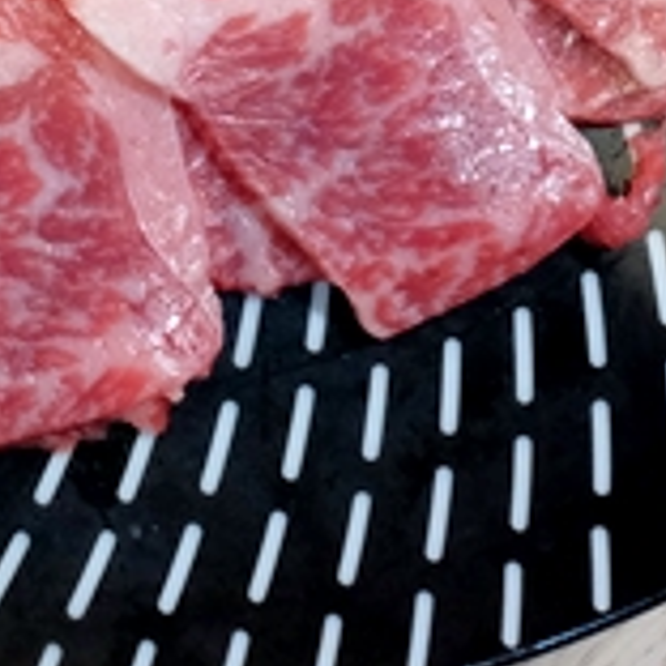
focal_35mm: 172
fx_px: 3744
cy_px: -401
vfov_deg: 9.8
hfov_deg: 9.7
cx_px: -487
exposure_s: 1/210
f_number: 2.5
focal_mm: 23
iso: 1600
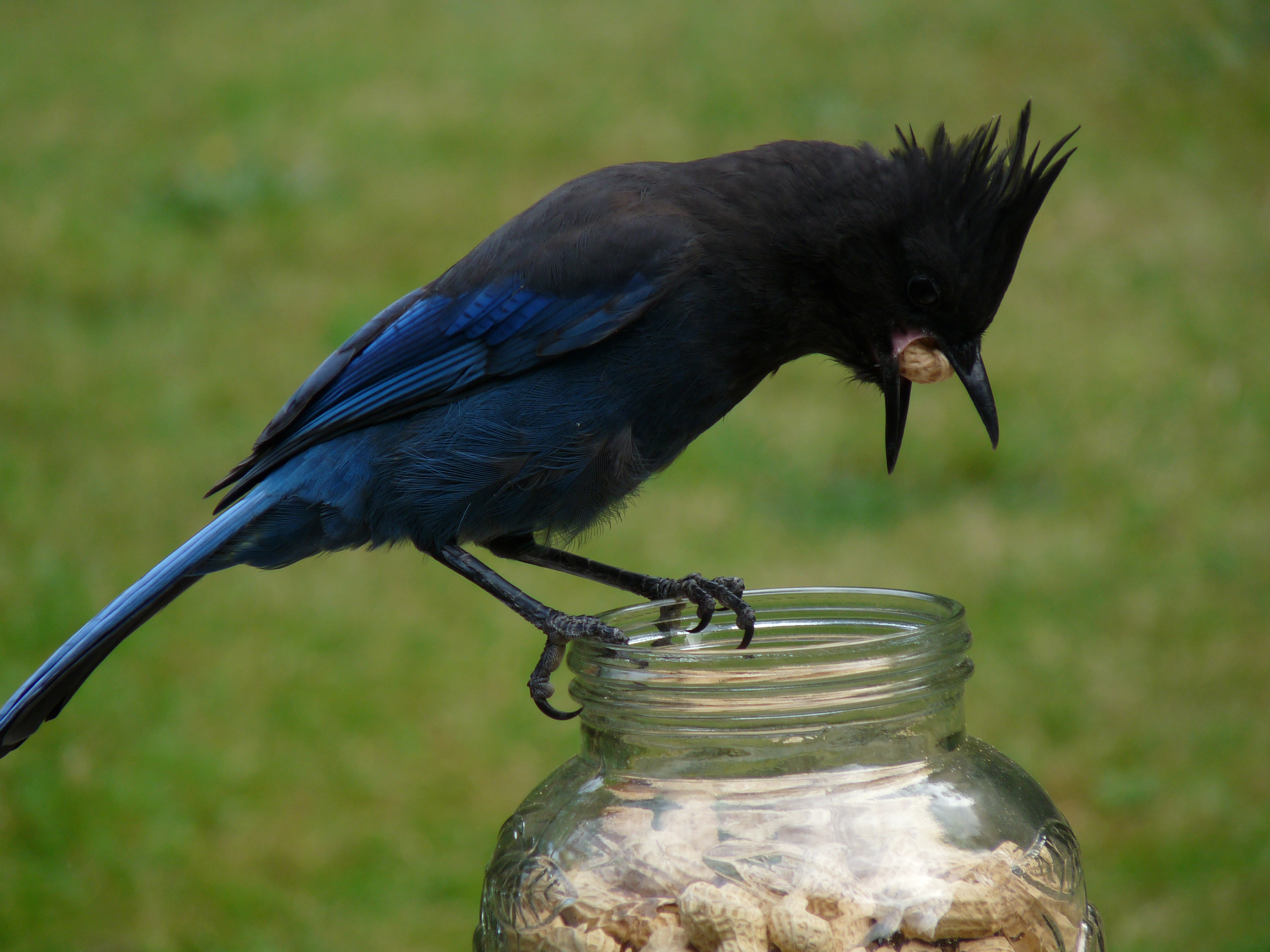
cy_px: 476
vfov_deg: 3.1
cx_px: 635
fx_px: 17830
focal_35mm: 486
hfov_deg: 4.1
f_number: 4.4
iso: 100
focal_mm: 86.4
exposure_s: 1/160
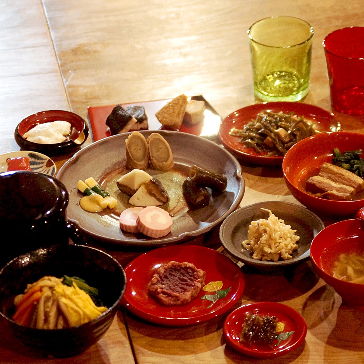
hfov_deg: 15.1
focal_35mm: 115
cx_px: 228
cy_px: 182
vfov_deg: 15.2
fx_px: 1368
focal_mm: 60
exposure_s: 1/40
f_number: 4
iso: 1600
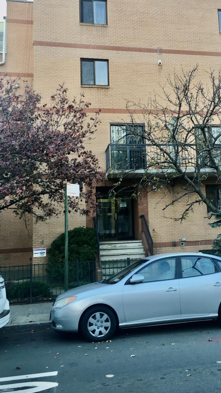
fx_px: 385
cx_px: 146
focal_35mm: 37
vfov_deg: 53.8
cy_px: 166
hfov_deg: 31.8
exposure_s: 1/60
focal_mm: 4.15
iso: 32
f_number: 2.2
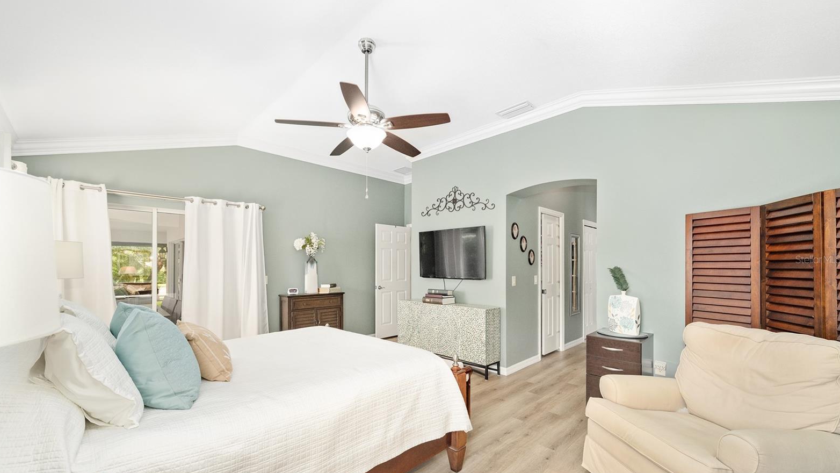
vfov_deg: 70.4
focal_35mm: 15
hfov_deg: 103.0
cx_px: 414
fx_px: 334
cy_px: 259
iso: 500
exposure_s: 1/50
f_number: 7.1
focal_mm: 14
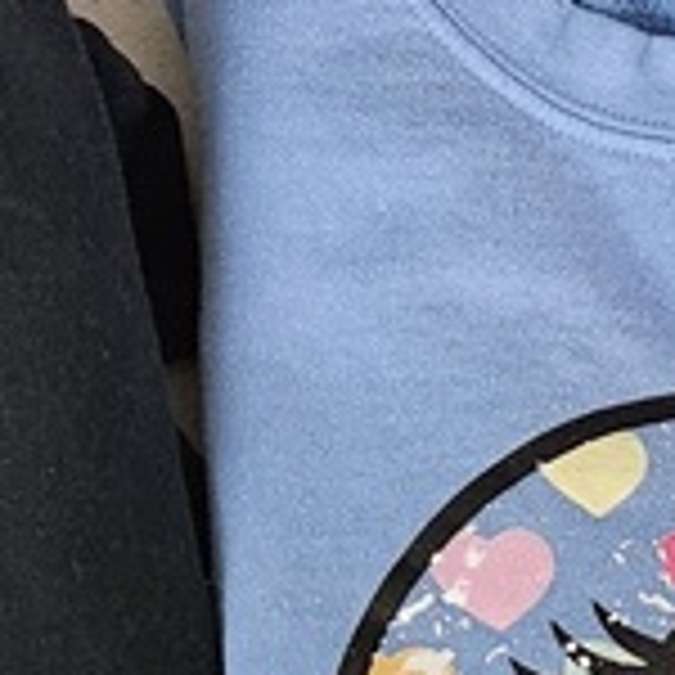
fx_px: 3199
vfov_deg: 11.6
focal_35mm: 145
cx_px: -500
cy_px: -261
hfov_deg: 11.3
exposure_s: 1/60.2
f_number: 1.8
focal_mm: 5
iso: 800
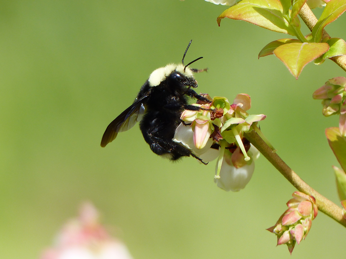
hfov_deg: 3.0
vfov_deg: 2.3
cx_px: 173
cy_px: 130
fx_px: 6597
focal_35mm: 660
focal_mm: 108
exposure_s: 1/800
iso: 100
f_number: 4
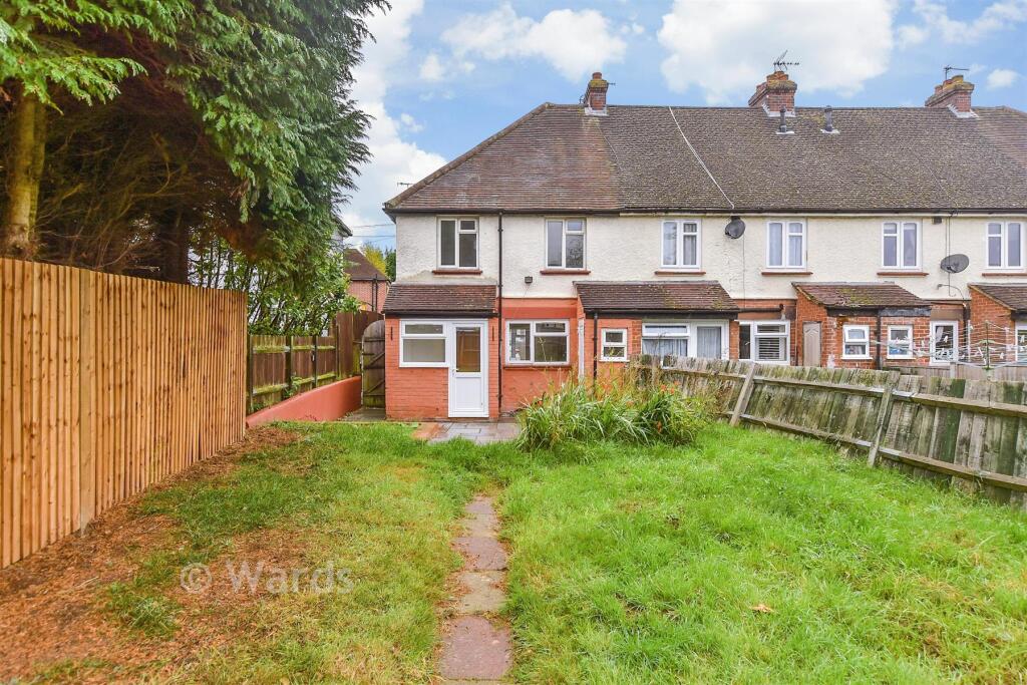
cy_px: 342
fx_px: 599
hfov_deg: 81.2
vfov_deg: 59.5
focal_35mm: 21
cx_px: 514
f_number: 8
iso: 320
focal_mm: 14
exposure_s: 1/125
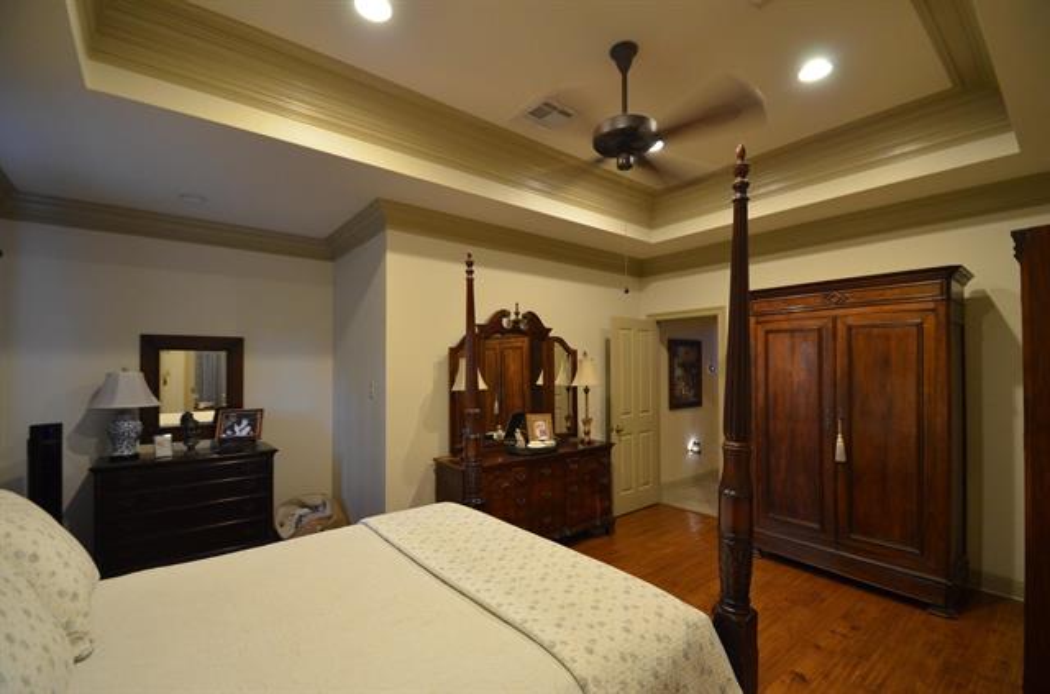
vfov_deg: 77.0
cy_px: 347
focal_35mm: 15
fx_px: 436
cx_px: 525
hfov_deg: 100.5
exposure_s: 1/30
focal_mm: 10
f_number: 3.5
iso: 1000
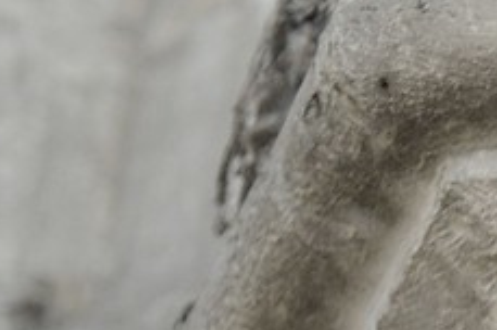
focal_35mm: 336
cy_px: 840
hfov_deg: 5.7
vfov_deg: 4.0
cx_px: 1597
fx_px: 4632
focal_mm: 48
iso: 800
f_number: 3.5
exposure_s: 1/30
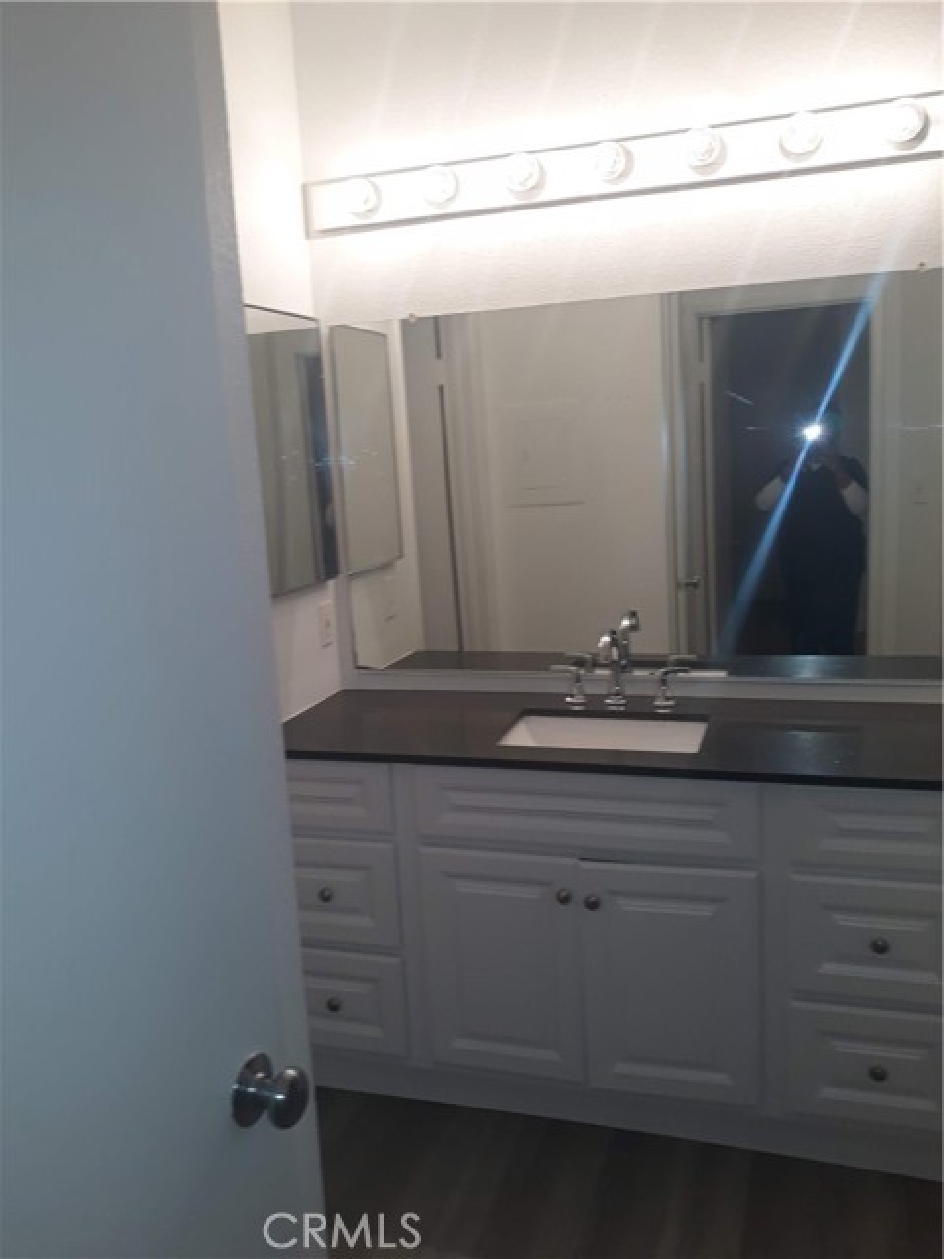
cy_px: 630
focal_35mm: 28
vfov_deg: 63.4
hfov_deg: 49.7
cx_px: 472
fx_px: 1018
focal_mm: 3.7
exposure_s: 1/50
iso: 40
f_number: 1.7
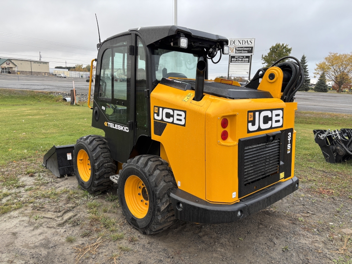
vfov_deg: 53.1
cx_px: 176
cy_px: 132
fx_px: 264
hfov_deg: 67.3
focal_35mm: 26
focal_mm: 5.96
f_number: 1.6
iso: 50
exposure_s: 1/121
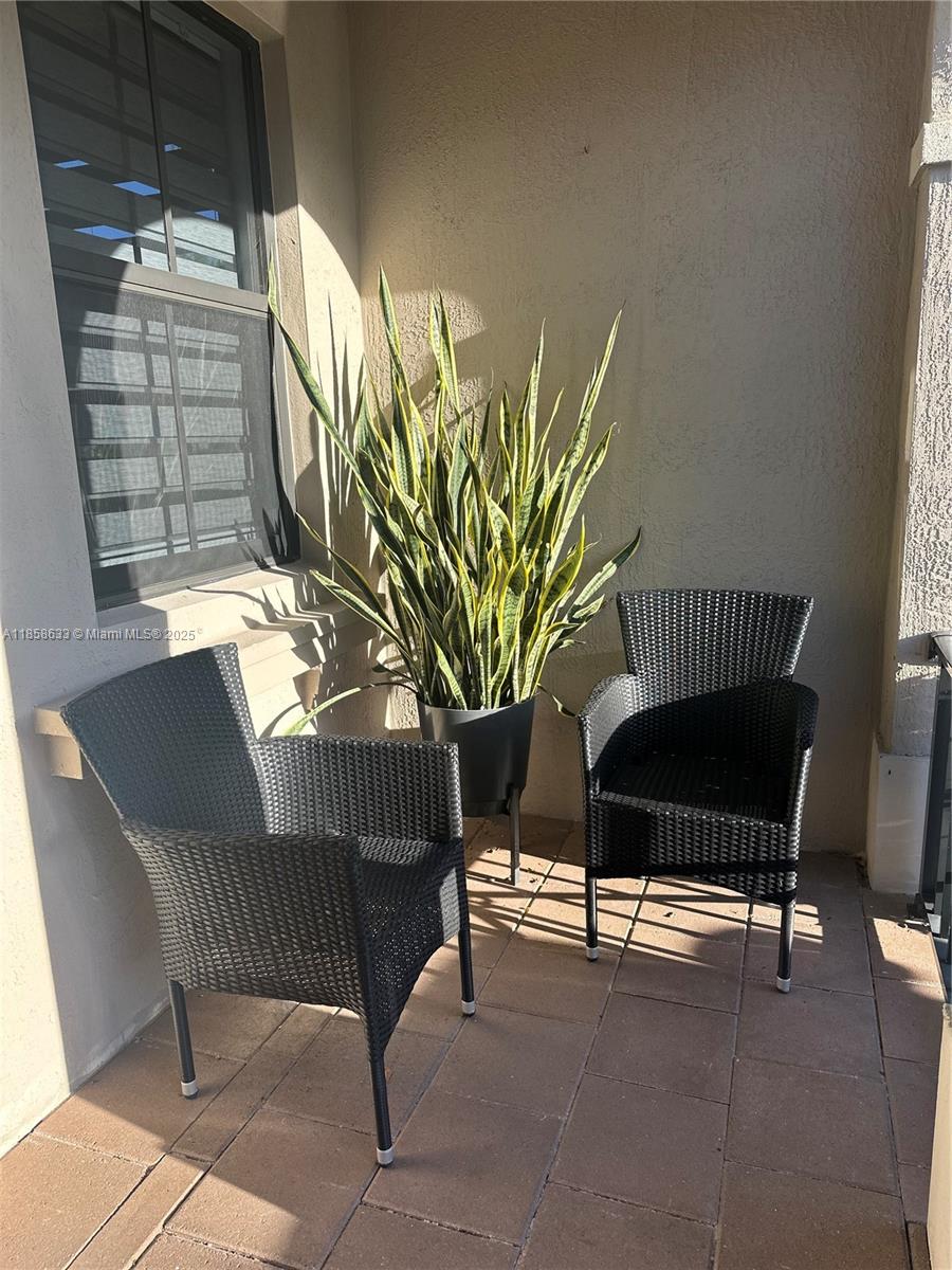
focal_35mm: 24
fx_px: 880
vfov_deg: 71.6
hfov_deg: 56.8
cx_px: 476
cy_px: 635
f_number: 1.78
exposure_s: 1/785
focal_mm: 6.86
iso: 80
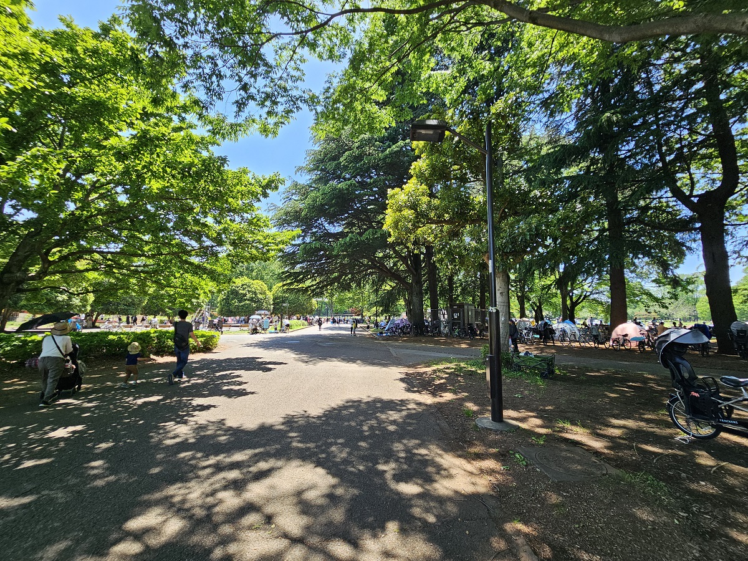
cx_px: 374
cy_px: 280
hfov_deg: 106.2
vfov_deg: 89.9
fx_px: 281
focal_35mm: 13
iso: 50
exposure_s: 1/374
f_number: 2.2
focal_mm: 2.2
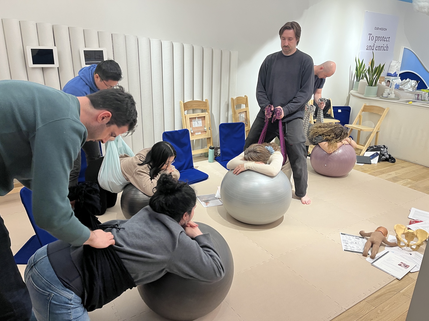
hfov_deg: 67.3
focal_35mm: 26
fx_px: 322
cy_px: 160
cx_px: 214
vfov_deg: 53.1
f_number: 1.6
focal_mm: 5.1
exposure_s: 1/60
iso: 100
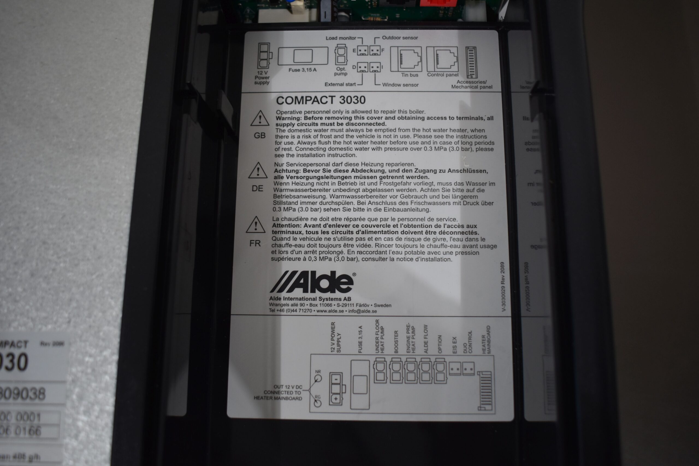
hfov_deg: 59.5
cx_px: 350
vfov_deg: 41.7
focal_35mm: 32
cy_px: 233
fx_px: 612
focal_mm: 21
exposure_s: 1/250
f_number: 4
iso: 400
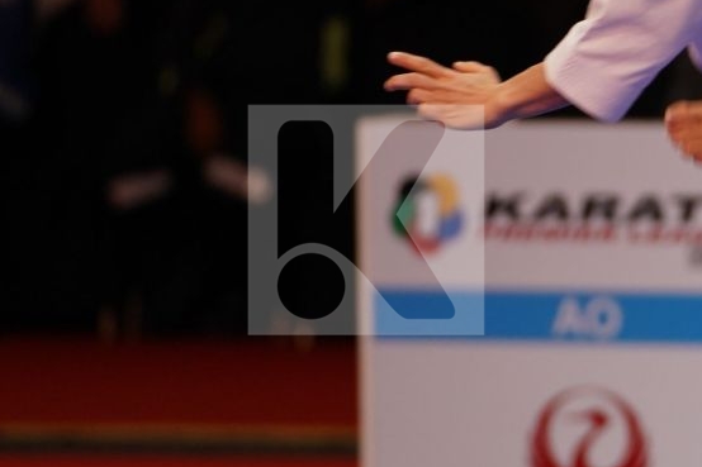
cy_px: 220
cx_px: 796
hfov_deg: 3.7
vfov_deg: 2.4
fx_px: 10955
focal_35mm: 562
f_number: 2.8
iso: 1000
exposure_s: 1/250
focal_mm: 173
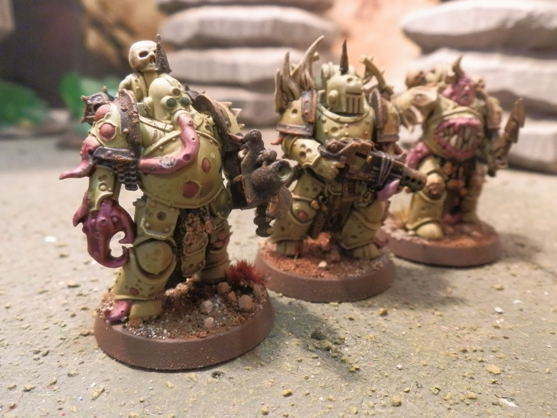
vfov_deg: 49.7
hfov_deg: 63.4
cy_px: 209
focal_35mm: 28
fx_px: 451
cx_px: 278
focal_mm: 5
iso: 400
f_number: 3.1
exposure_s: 1/40
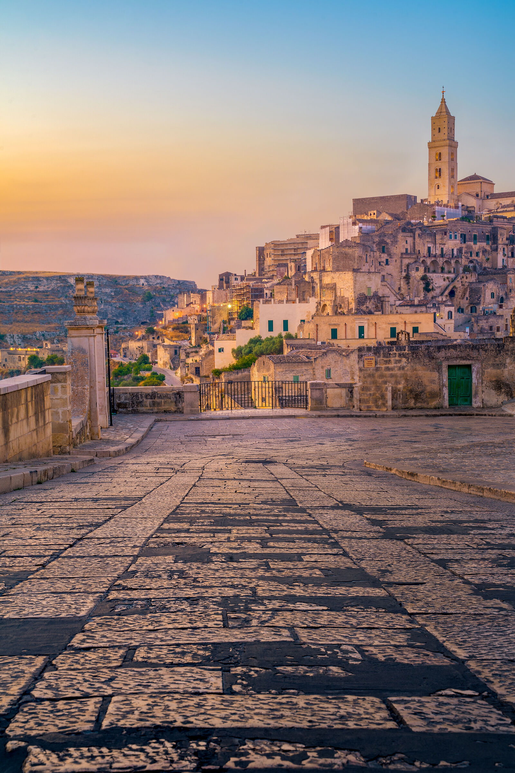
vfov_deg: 39.6
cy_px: 386
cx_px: 258
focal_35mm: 50
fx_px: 1073
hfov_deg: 27.0
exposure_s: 10
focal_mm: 50
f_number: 16
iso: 50
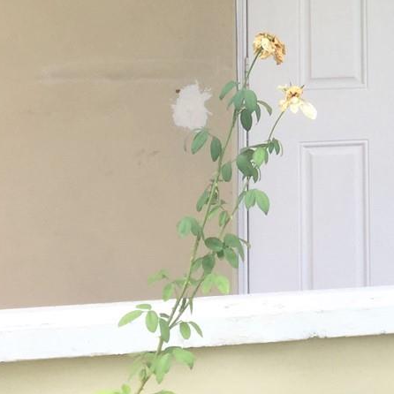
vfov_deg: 18.0
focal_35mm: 92
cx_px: 473
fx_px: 1185
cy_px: -79
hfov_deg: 18.0
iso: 32
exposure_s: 1/311
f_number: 2.2
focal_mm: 4.15
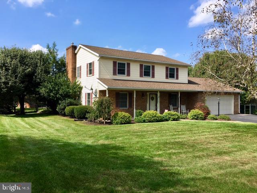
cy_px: 96
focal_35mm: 29
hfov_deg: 61.7
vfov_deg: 48.2
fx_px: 215
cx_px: 128
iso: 25
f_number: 2.2
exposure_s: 1/938
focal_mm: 4.15
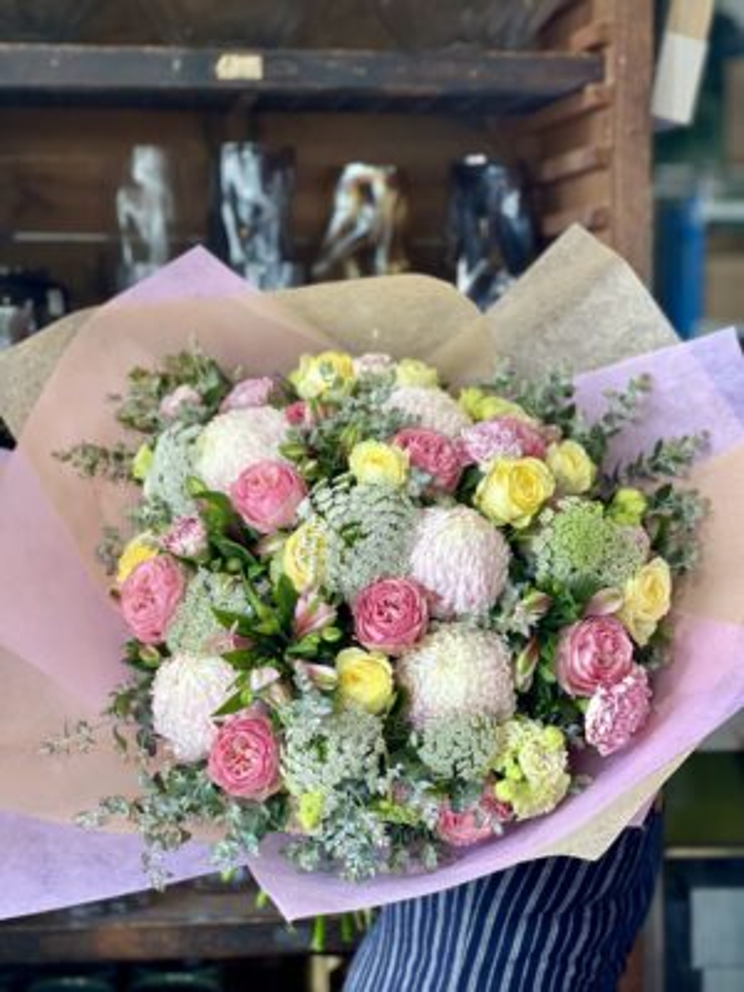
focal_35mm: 77
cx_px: 372
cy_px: 496
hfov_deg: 19.1
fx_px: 2207
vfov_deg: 25.3
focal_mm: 9
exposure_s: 1/100
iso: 200
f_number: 2.8
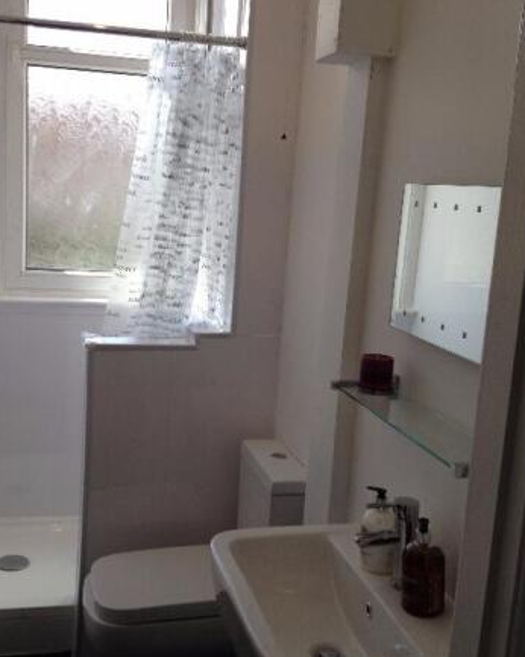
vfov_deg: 40.3
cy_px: 328
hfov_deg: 32.7
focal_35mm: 46
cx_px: 230
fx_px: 894
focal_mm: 4.28
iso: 50
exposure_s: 1/334
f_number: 2.4
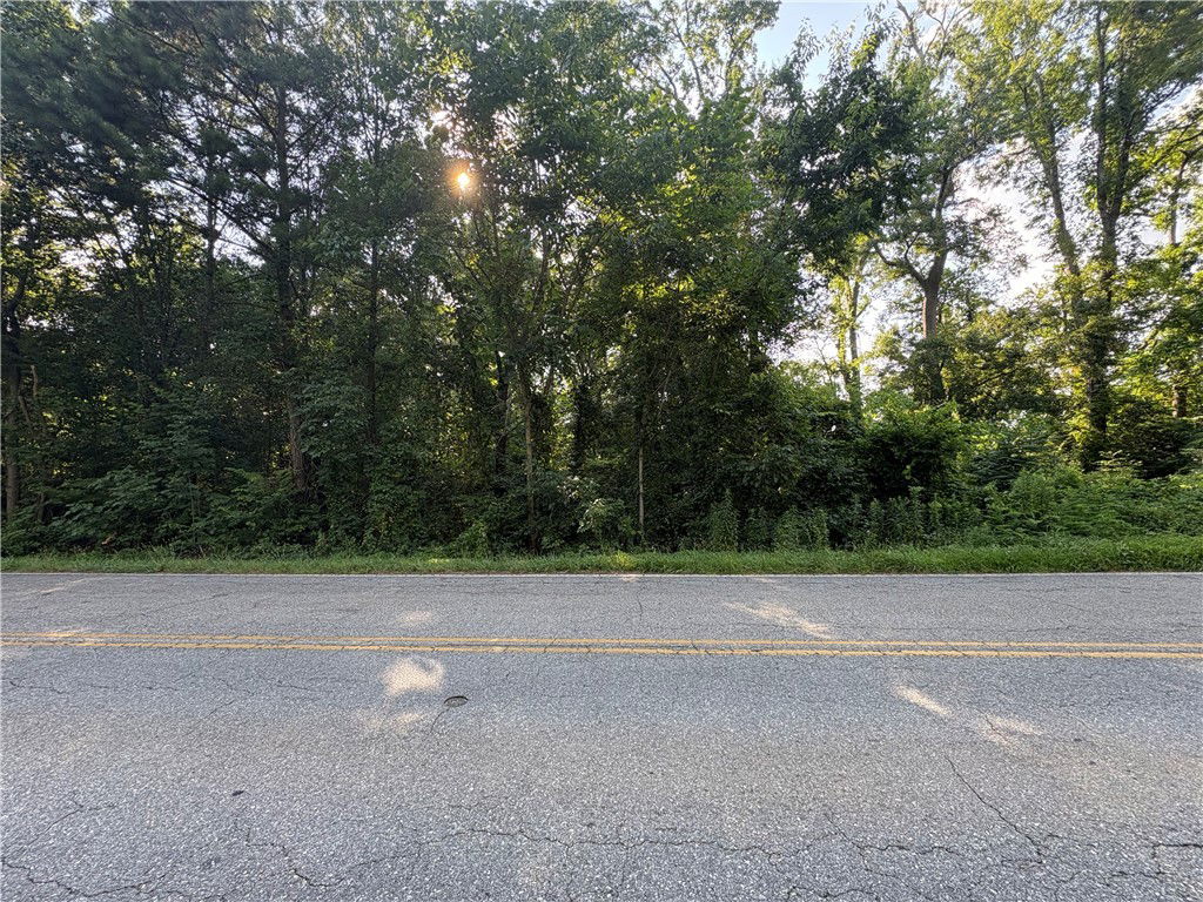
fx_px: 487
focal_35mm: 14
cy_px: 451
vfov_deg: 85.7
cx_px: 602
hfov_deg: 102.1
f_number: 2.2
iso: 80
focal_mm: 2.22
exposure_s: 1/133
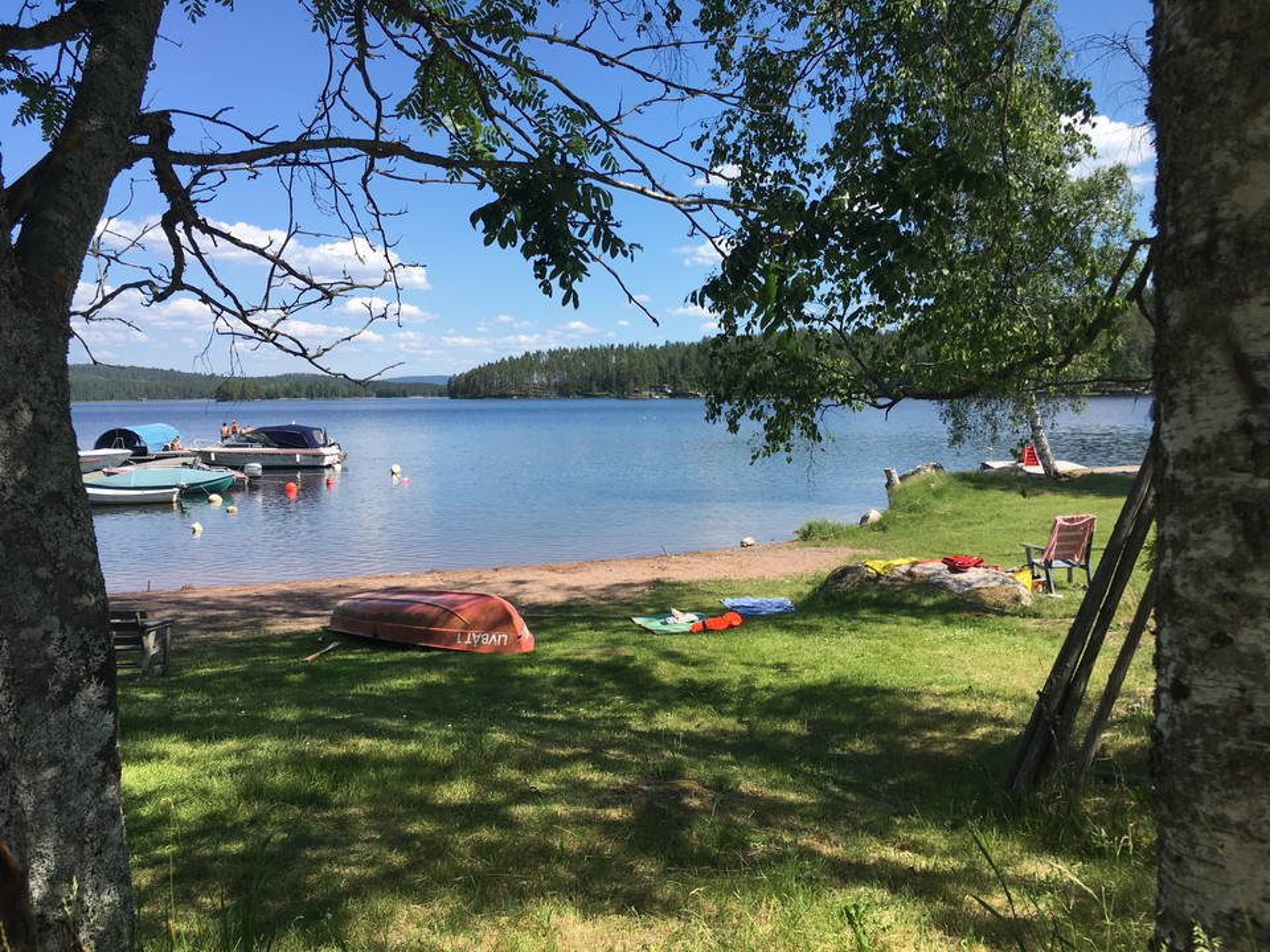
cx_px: 635
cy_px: 476
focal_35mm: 29
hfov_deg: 61.7
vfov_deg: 48.2
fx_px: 1064
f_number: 2.2
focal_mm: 4.15
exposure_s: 1/1183
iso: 25
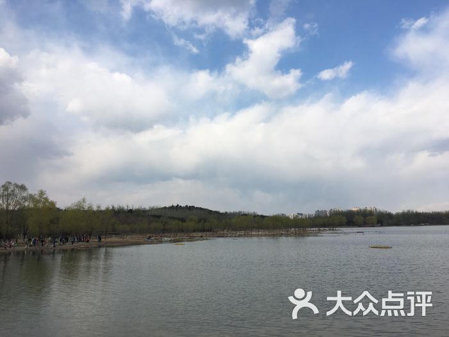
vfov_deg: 48.2
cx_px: 224
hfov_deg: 61.7
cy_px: 168
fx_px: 376
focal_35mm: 29
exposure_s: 1/1789
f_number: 2.2
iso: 25
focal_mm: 4.15
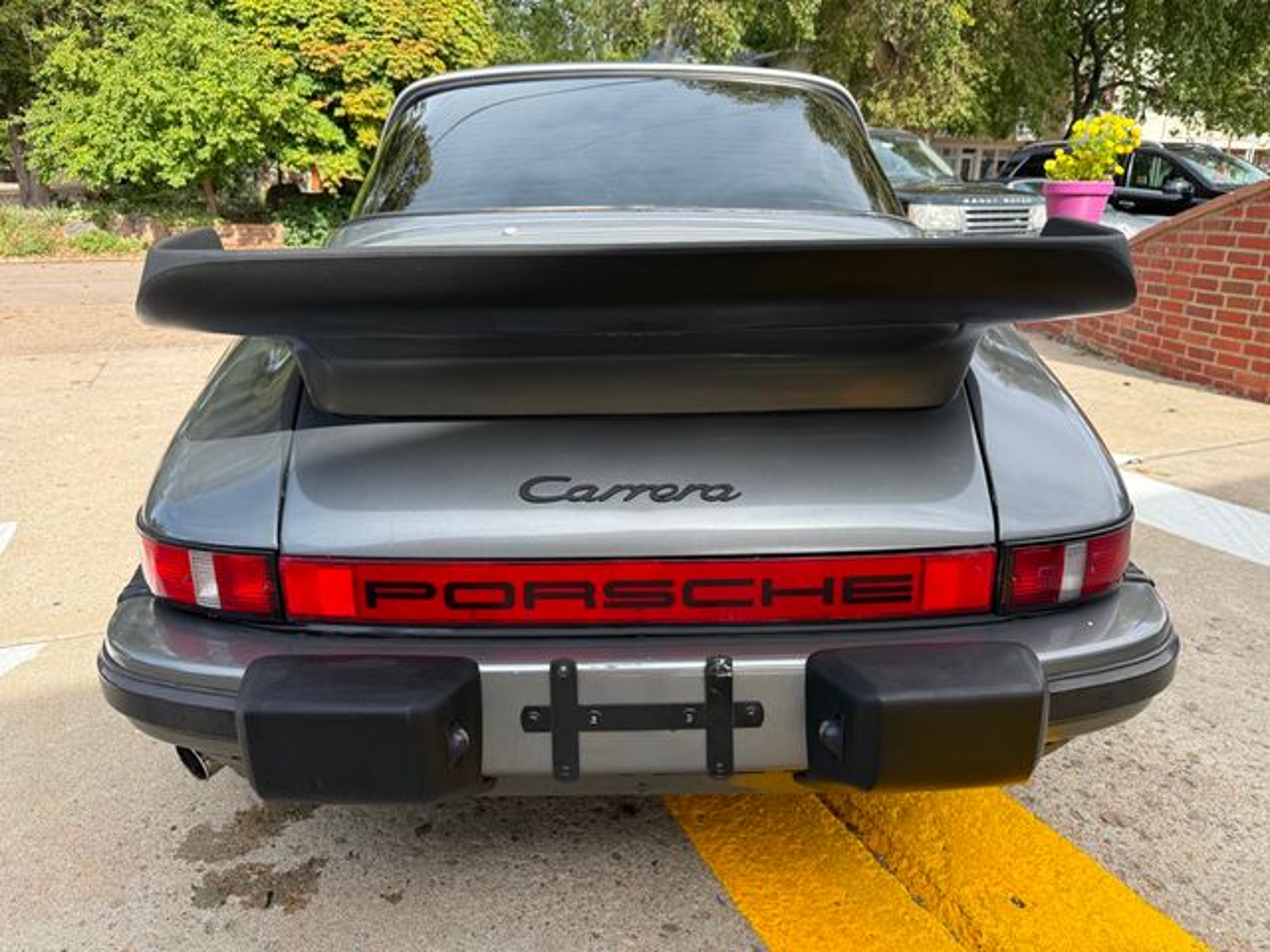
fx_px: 881
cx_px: 635
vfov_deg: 56.8
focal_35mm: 24
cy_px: 476
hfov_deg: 71.6
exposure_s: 1/1271
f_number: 1.78
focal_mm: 6.76
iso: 100
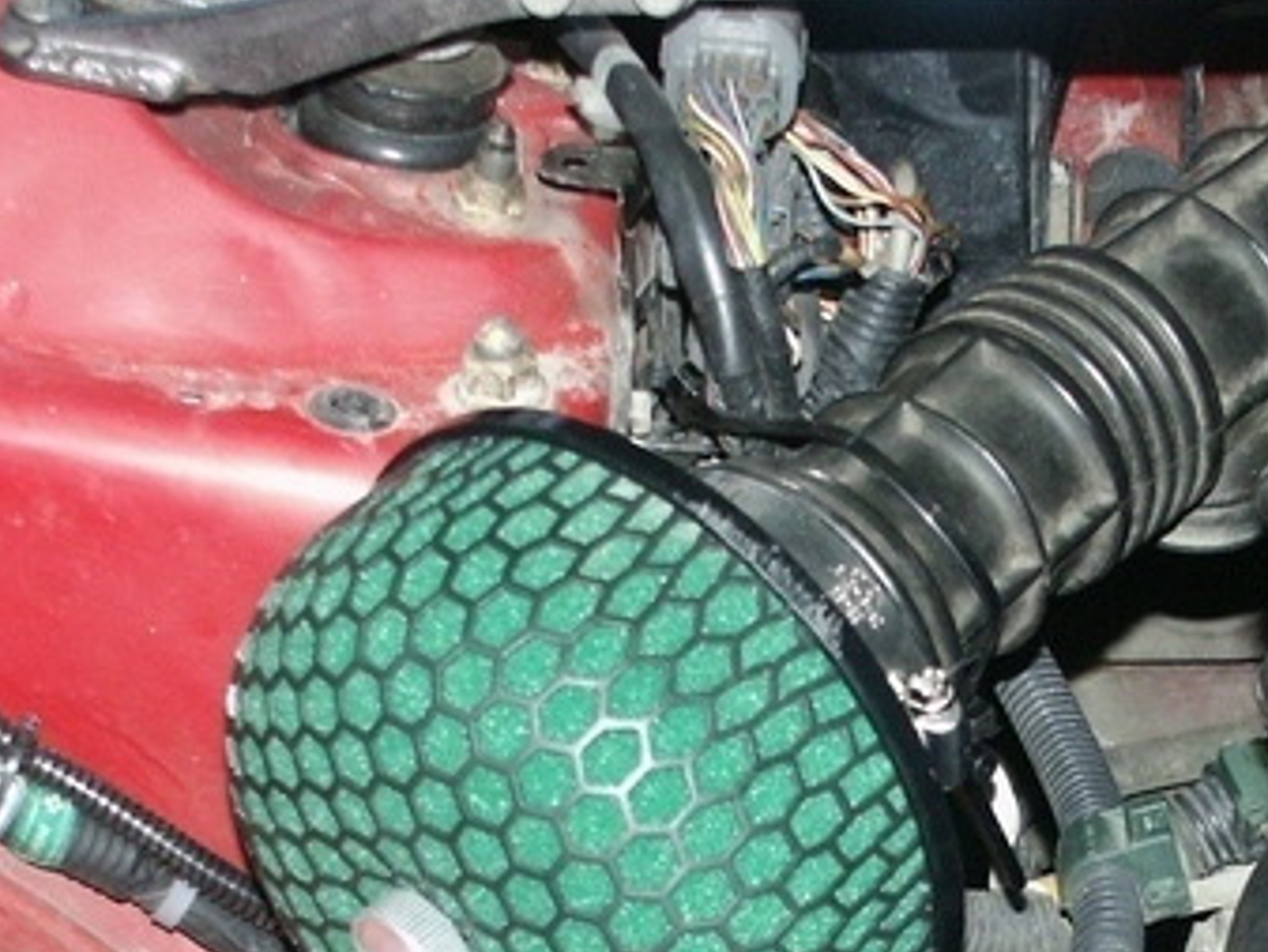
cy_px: 982
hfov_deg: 19.1
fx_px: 3738
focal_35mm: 102
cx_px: 978
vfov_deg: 14.3
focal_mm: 11.13
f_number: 2.8
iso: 200
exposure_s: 1/45
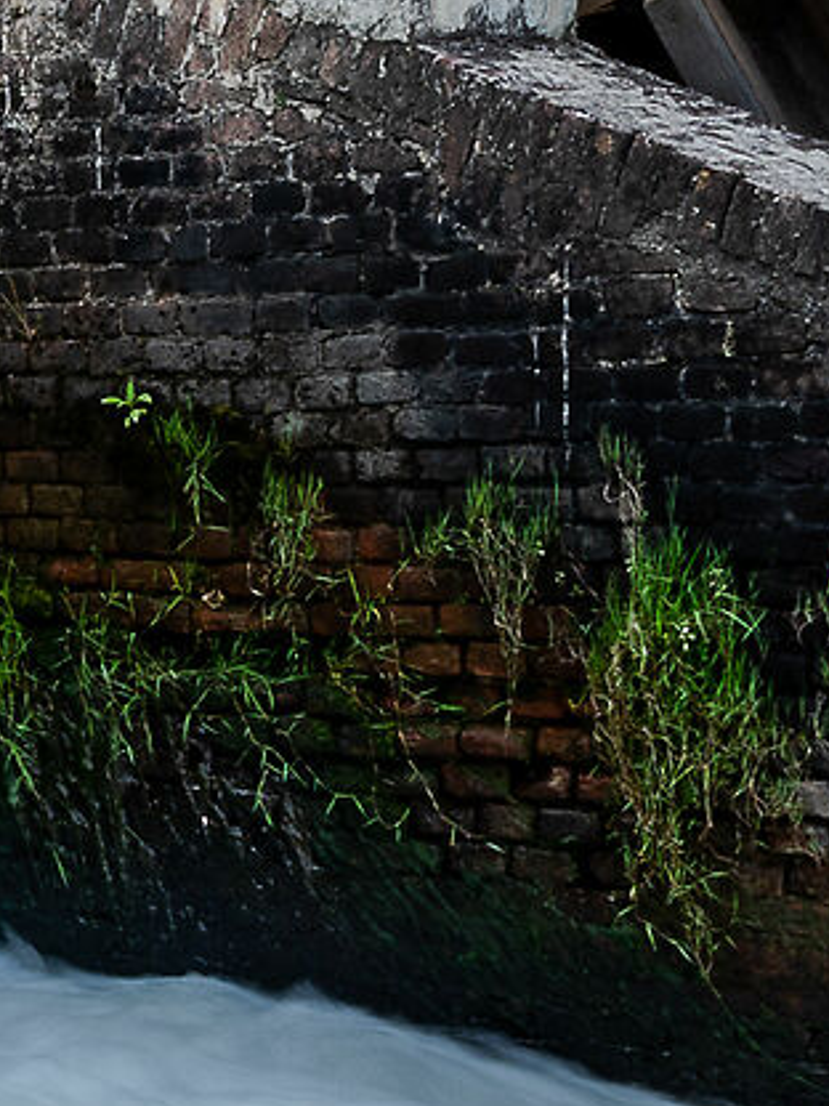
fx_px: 4247
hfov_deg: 10.4
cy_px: 544
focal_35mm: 133
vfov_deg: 14.8
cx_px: -749
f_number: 22
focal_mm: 24
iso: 80
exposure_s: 1/2.5
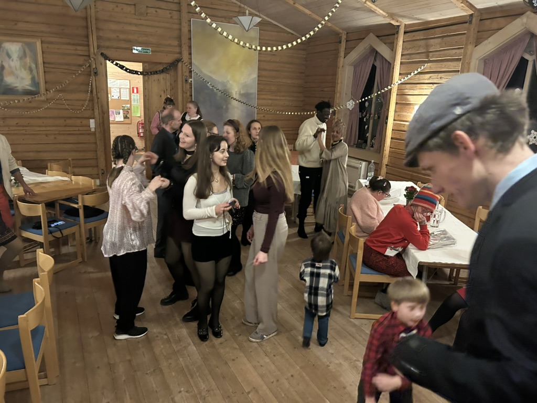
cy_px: 202
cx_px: 268
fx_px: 403
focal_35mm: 26
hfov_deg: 67.3
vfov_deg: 53.1
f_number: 1.5
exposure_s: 1/25
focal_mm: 5.7
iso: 640
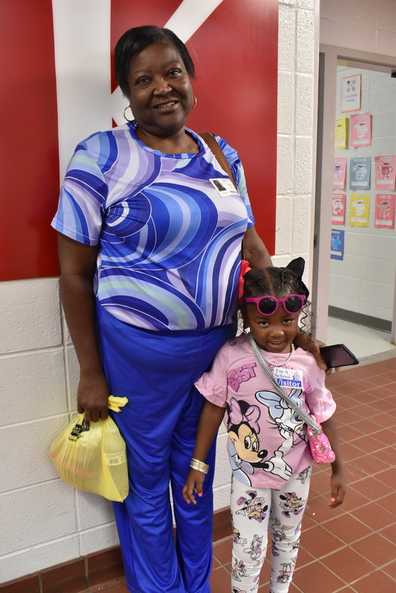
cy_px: 296
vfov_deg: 57.2
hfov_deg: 40.0
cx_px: 198
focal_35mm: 33
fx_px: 544
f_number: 7.1
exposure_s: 1/30
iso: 1000
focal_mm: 22
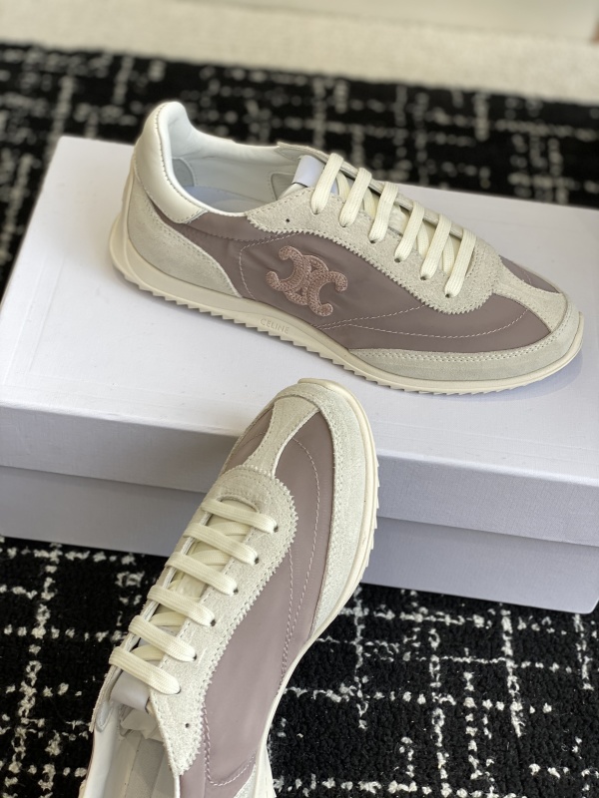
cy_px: 399
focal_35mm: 52
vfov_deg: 36.8
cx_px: 300
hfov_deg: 28.0
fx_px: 1200
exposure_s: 1/130
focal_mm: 6
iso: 20
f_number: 2
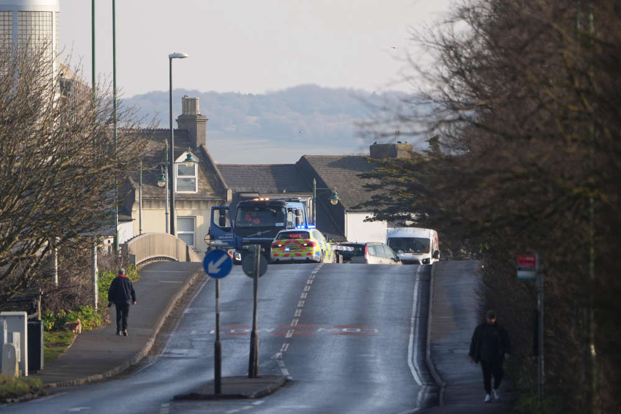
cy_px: 207
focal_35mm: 591
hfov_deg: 3.5
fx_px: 10196
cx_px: 310
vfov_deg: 2.3
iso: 400
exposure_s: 1/1250
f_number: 6.3
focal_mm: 394
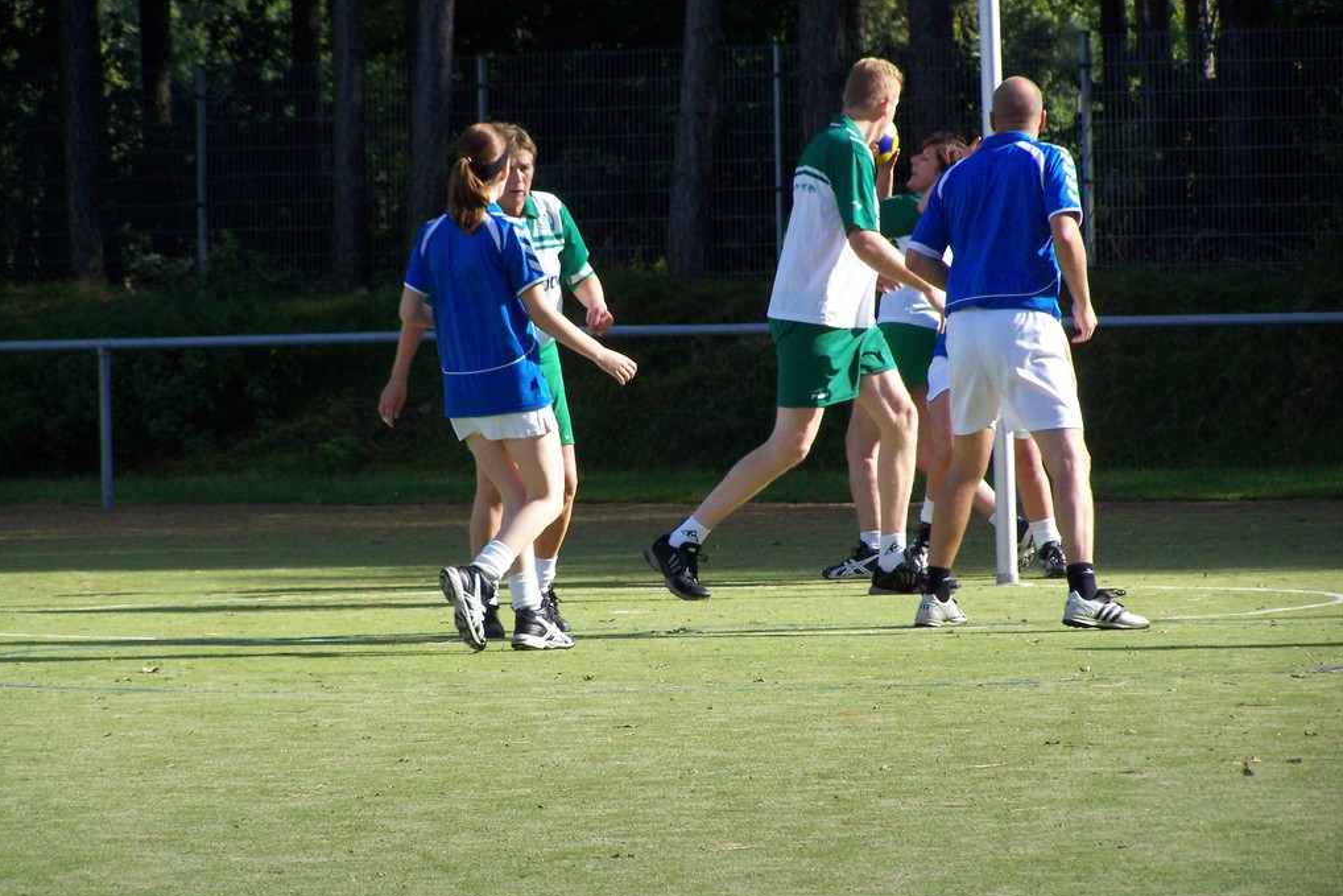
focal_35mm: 228
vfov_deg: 6.0
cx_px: 670
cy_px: 461
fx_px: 8506
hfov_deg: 9.0
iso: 160
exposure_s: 1/1000
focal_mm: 36.2
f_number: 3.3
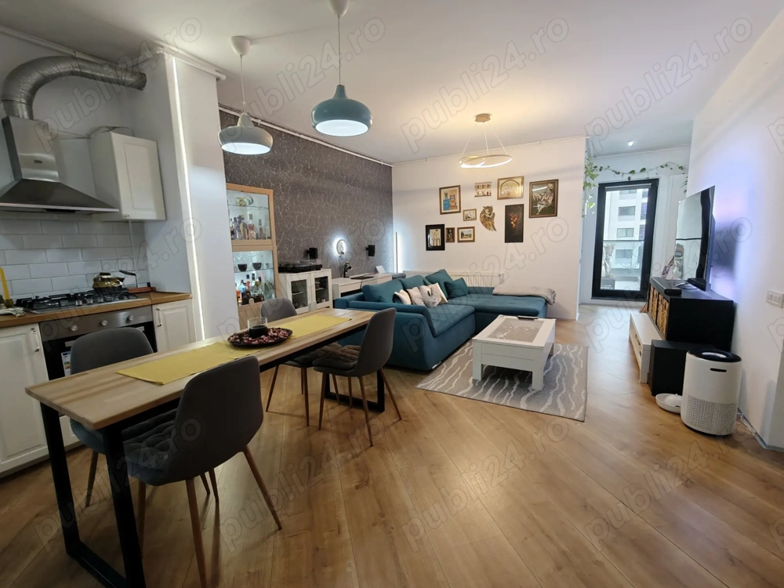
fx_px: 340
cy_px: 294
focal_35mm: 15
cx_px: 392
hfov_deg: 98.2
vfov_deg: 81.7
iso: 640
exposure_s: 1/100
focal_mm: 2.3
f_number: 2
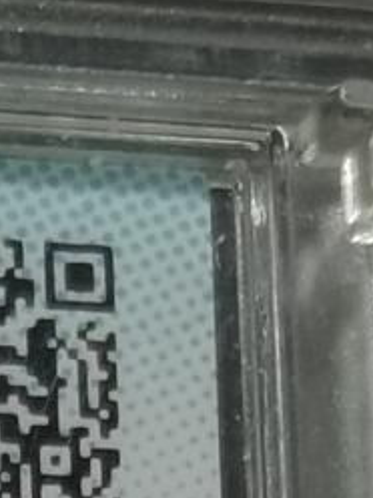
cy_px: 1347
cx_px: -562
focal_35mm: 501
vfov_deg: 3.9
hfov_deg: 2.9
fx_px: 7198
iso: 50
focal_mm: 5.58
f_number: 1.8
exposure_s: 1/109
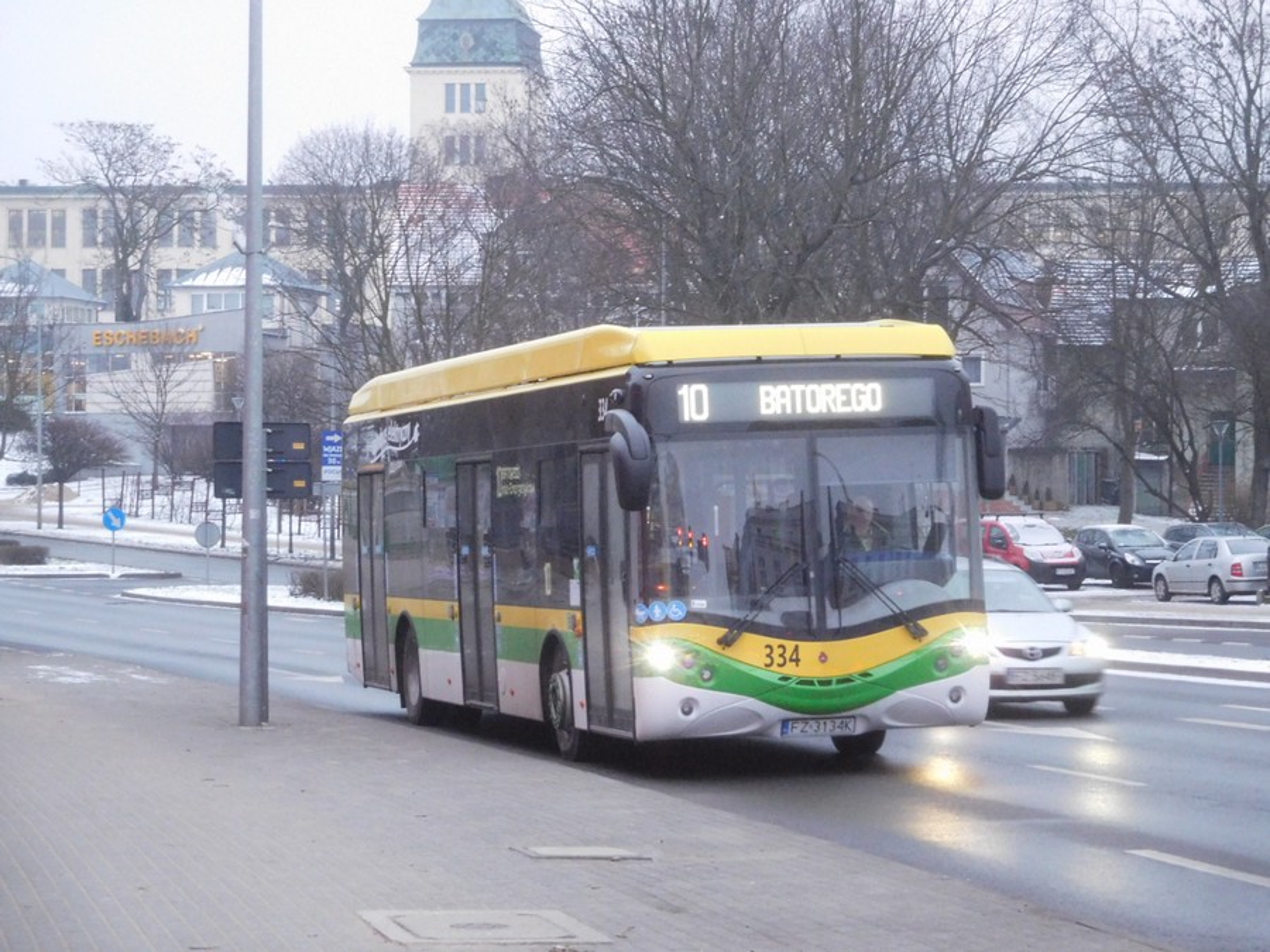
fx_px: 3669
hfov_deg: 19.6
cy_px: 476
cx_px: 635
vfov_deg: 14.8
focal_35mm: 100
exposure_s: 1/40
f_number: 4.8
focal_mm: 17.8
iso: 800
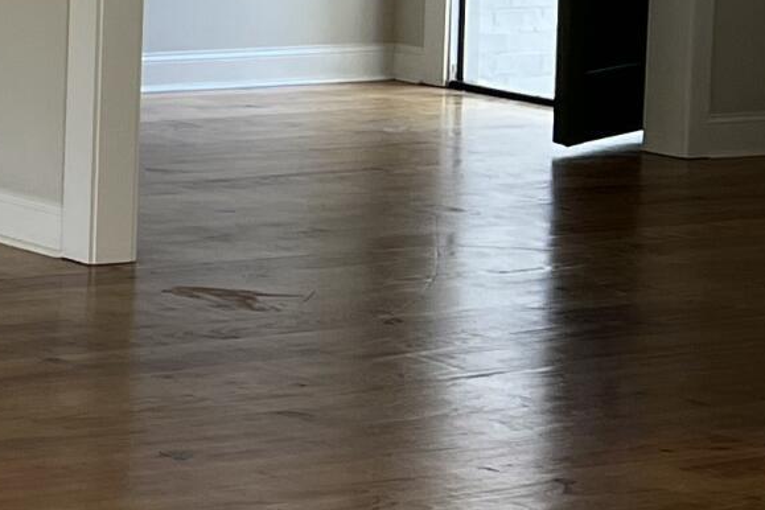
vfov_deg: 9.5
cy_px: -264
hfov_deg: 11.7
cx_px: -1144
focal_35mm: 140
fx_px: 2975
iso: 50
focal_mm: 5.7
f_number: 1.5
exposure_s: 1/121
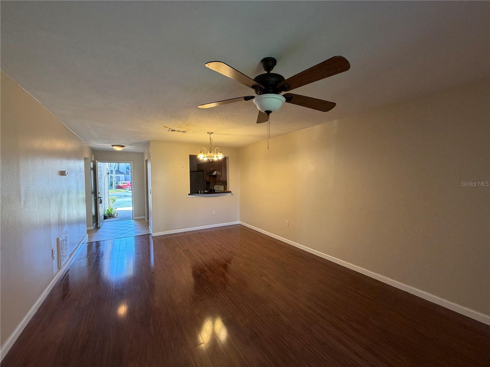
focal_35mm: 14
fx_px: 198
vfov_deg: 85.7
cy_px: 184
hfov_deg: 102.1
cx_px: 245
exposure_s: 1/60
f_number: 2.2
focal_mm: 2.22
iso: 200
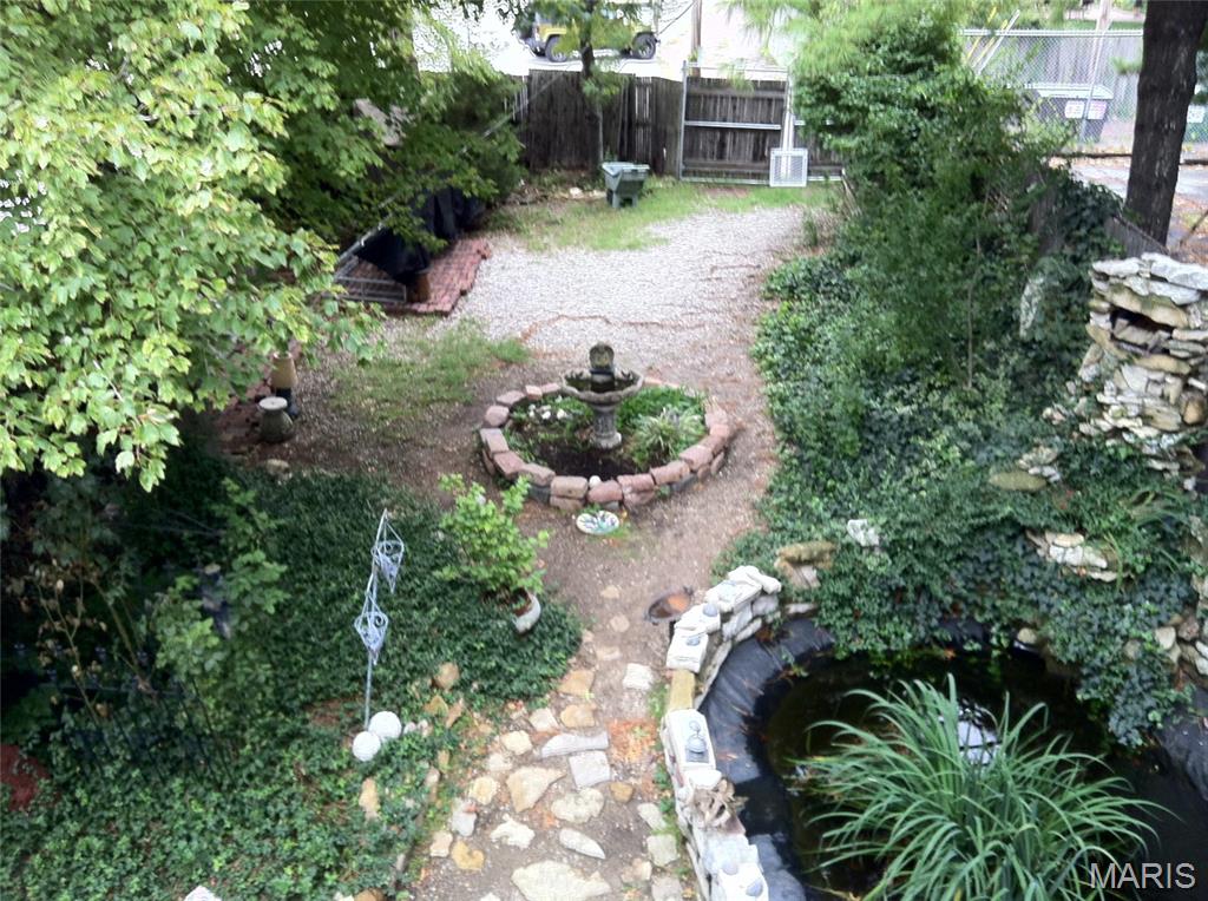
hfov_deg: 52.7
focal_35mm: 35
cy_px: 450
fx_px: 1219
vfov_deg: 40.6
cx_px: 604
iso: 80
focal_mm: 3.85
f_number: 2.8
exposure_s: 1/20
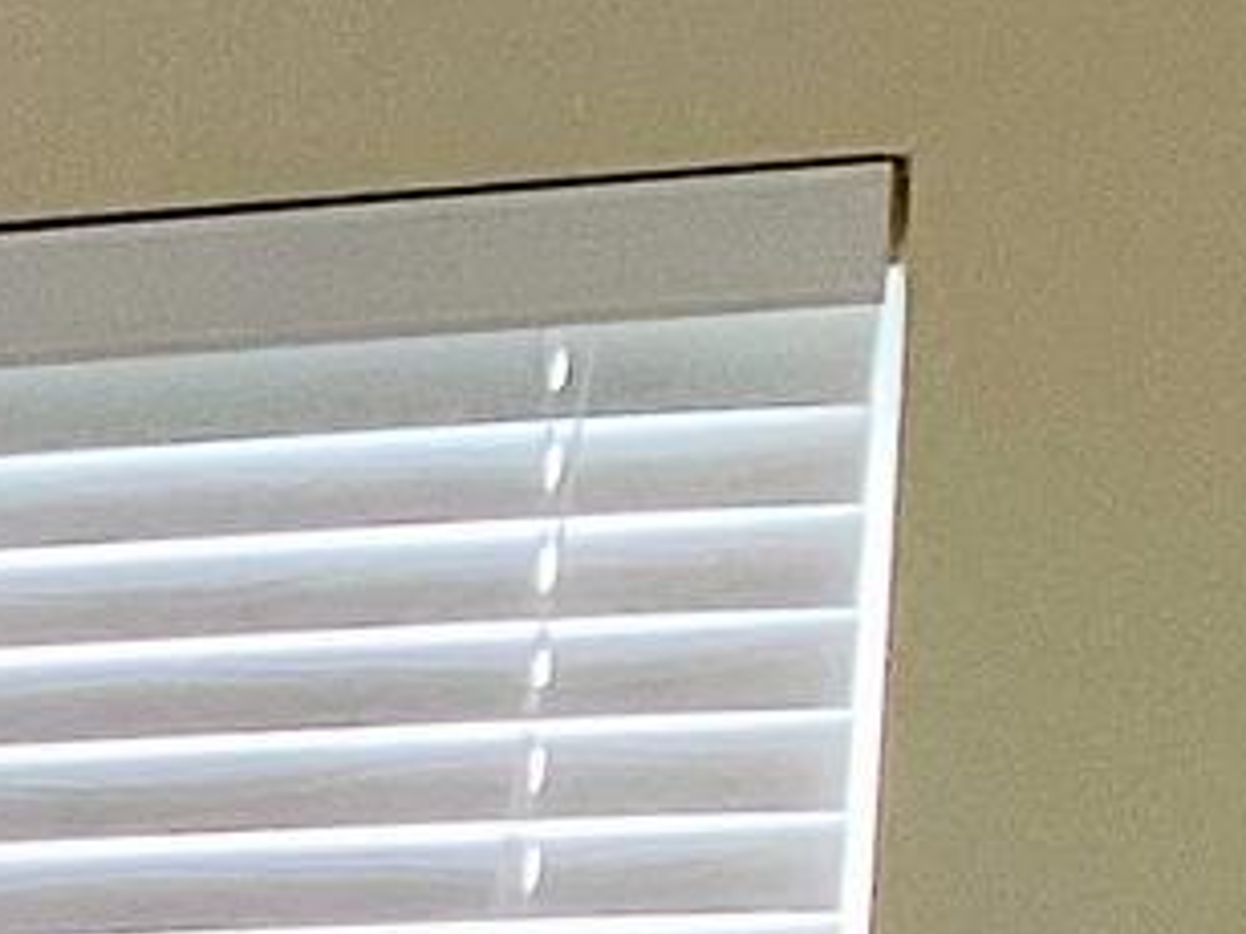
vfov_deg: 6.7
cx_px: -2037
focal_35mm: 207
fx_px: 7448
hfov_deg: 8.5
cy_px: 2465
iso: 80
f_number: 2.4
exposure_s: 1/120
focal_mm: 3.3
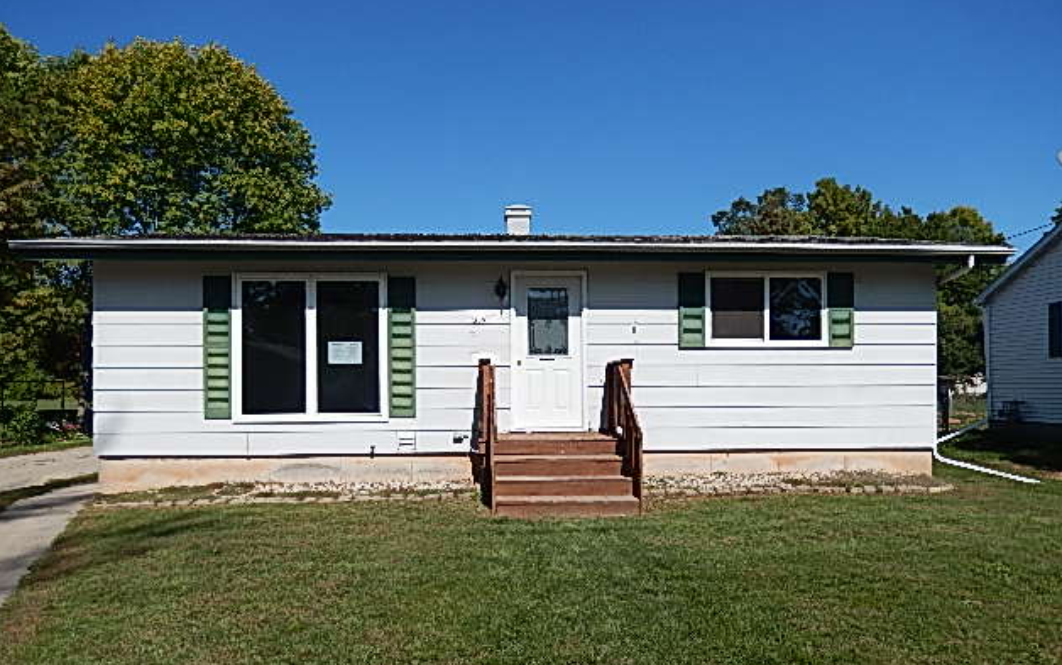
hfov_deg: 68.4
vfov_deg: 45.9
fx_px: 782
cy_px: 387
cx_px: 526
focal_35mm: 27
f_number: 6.8
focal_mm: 4.5
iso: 125
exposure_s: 1/640
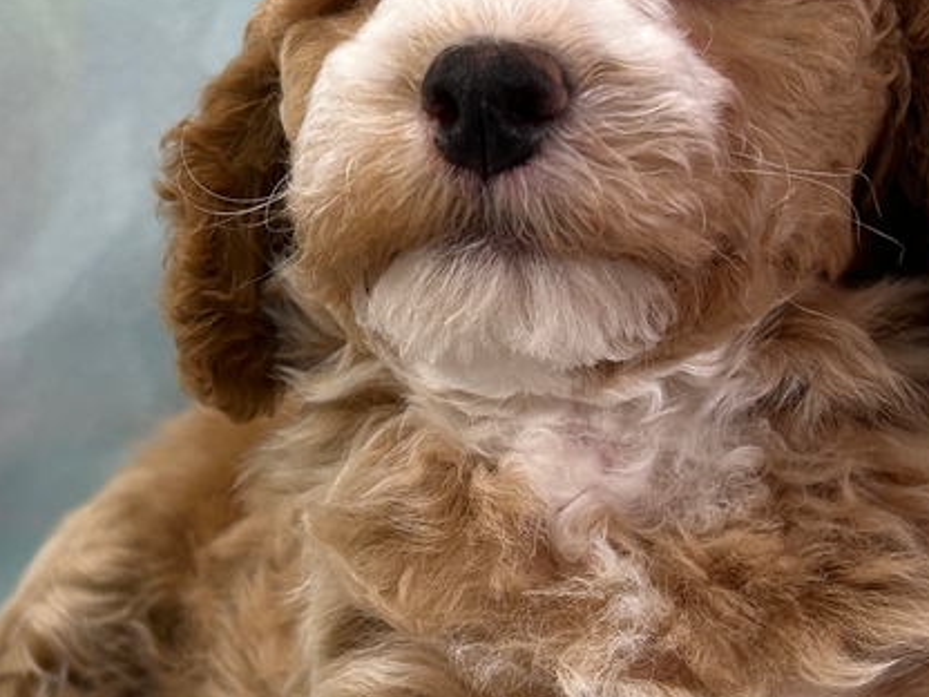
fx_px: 2013
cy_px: 453
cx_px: 409
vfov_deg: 19.6
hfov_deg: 26.0
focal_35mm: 75
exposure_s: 1/120
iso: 40
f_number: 1.5
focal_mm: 5.7
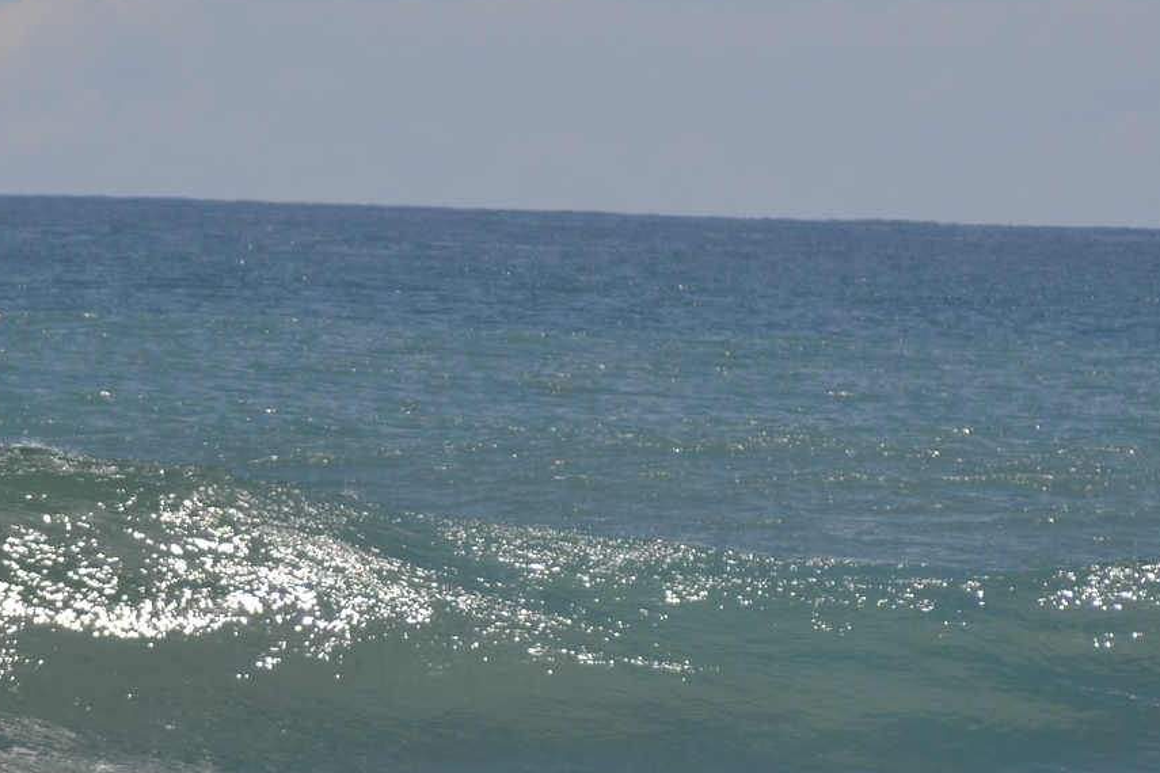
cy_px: 661
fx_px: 14013
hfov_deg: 4.7
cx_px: 377
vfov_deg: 3.2
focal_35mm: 435
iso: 200
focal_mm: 155
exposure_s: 1/2000
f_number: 5.6
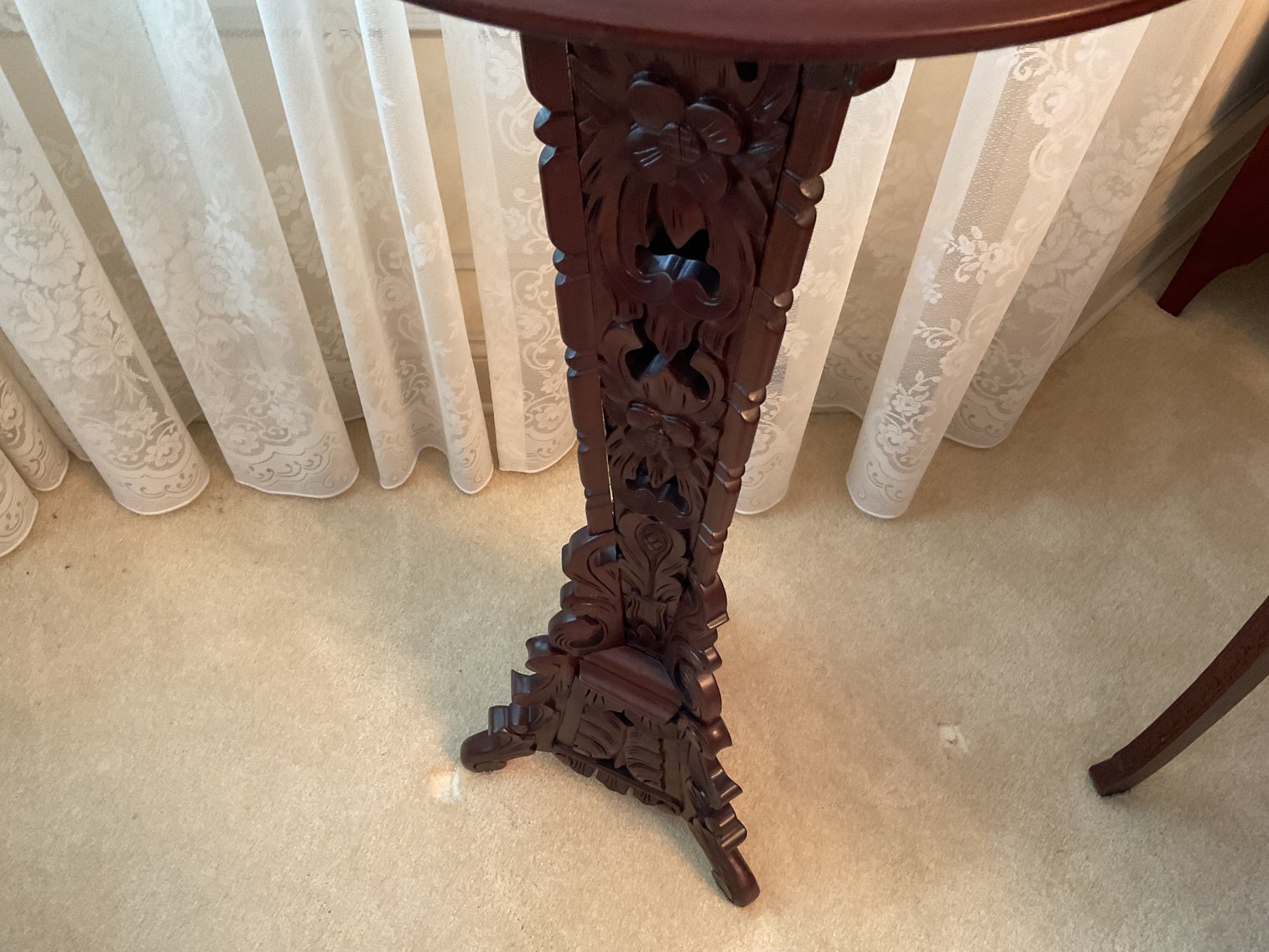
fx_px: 1063
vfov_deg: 48.2
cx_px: 634
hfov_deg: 61.7
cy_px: 476
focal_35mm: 29
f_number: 1.8
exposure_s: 1/40
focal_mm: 3
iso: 250
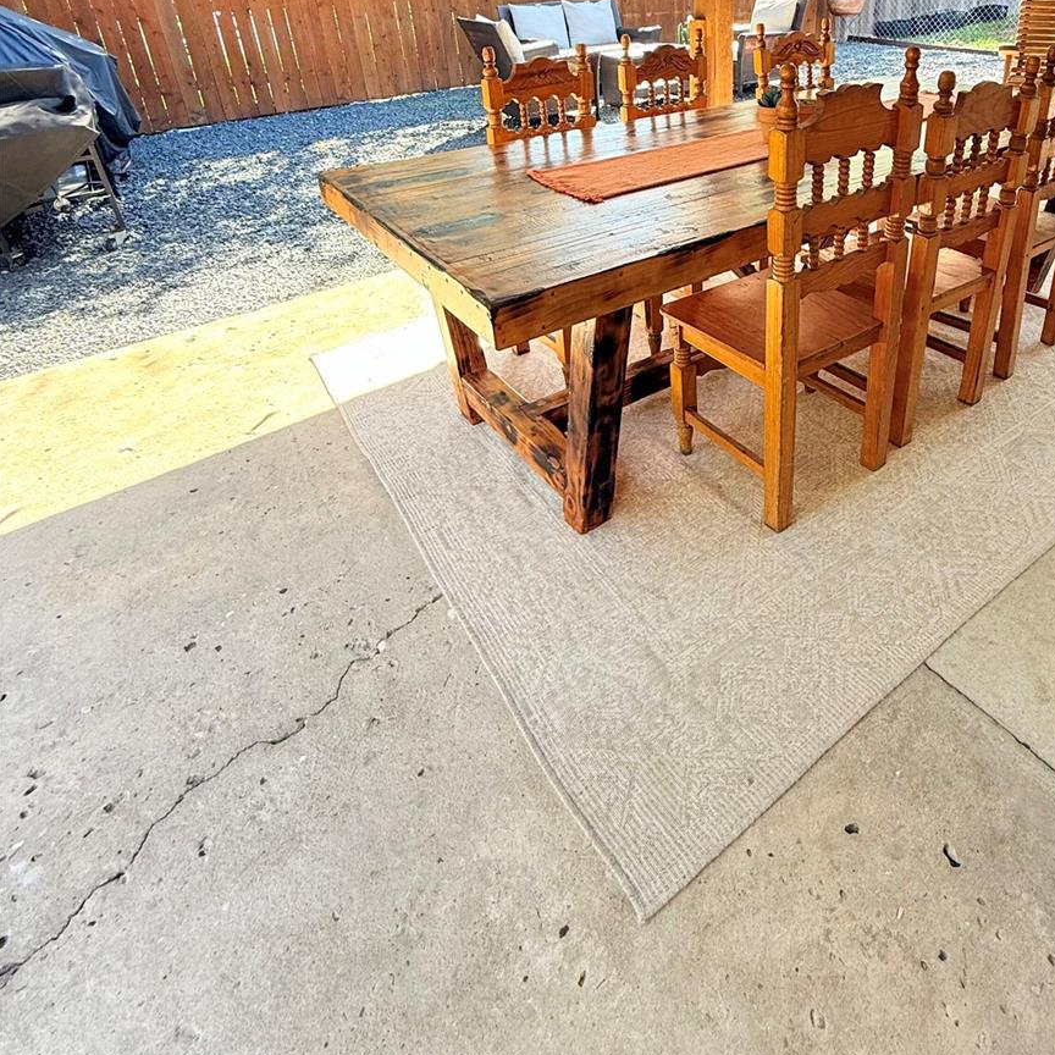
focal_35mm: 22
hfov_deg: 67.8
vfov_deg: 65.5
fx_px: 759
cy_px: 269
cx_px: 701
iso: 64
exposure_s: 1/99
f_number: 2.2
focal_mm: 2.22
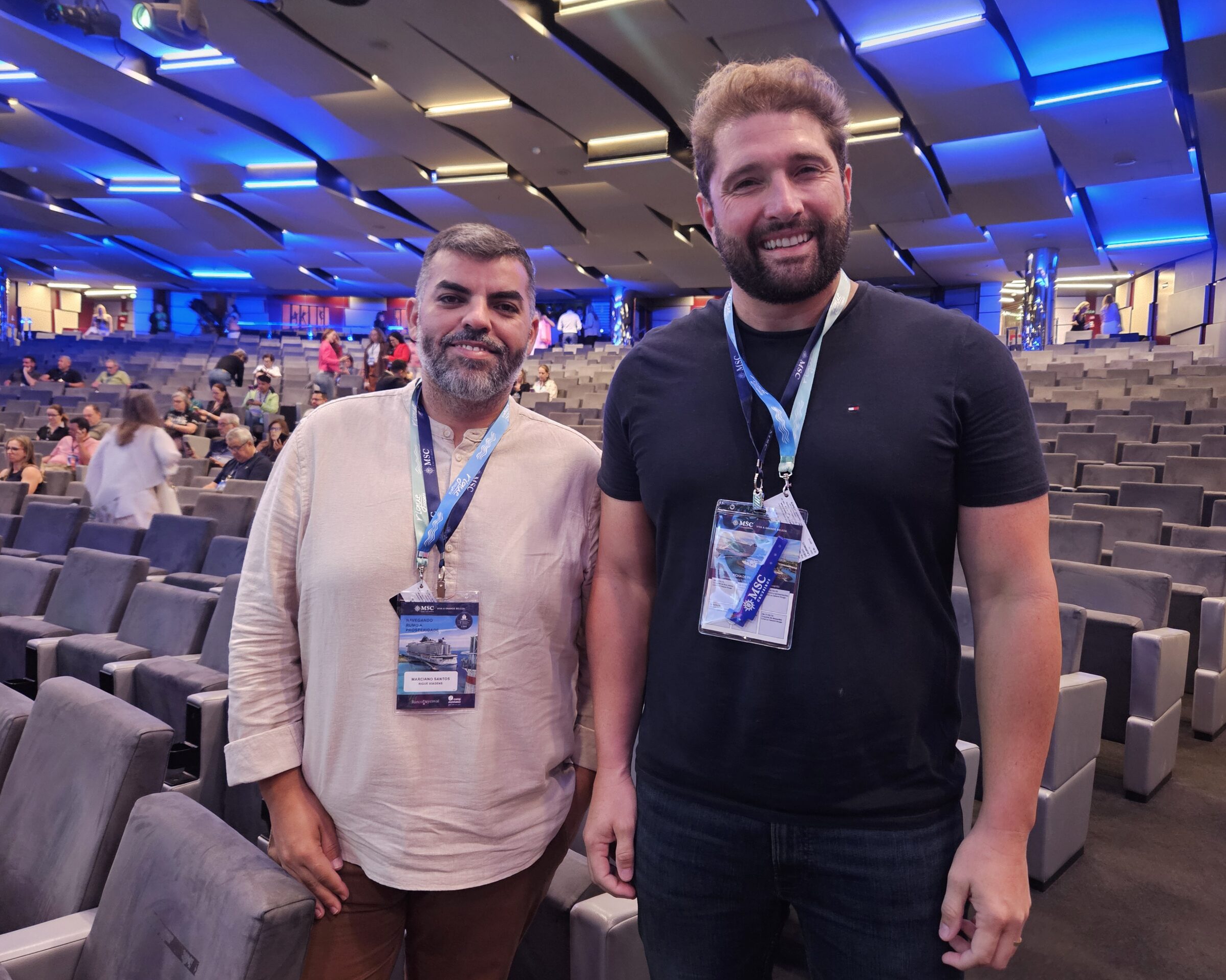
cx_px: 630
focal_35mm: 24
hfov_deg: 70.3
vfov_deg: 58.8
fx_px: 871
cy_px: 490
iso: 1250
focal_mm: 5.4
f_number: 1.8
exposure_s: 1/24
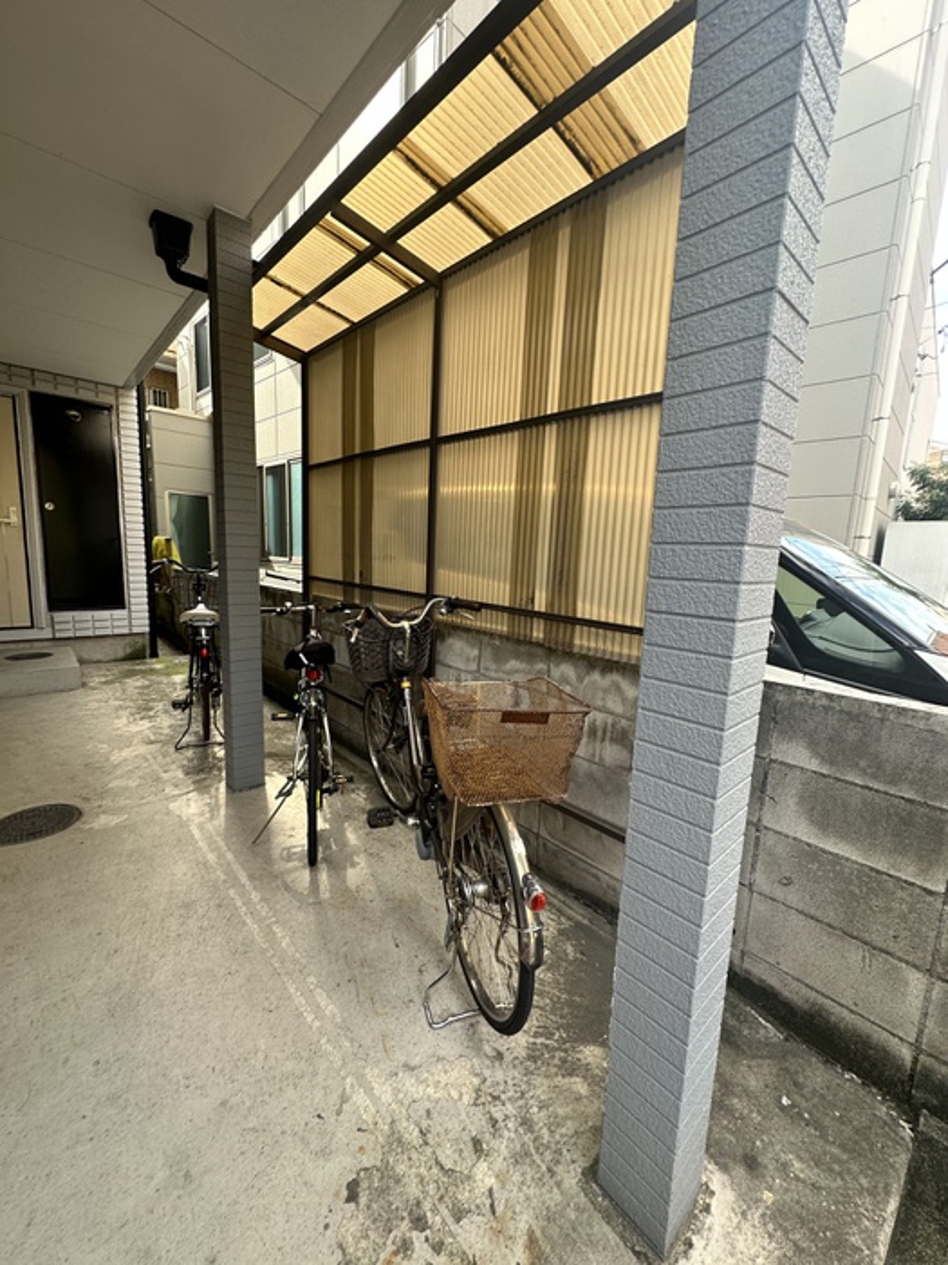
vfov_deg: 102.1
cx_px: 474
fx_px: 511
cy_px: 632
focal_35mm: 14
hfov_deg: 85.7
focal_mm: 2.22
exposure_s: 1/134
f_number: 2.2
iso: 40
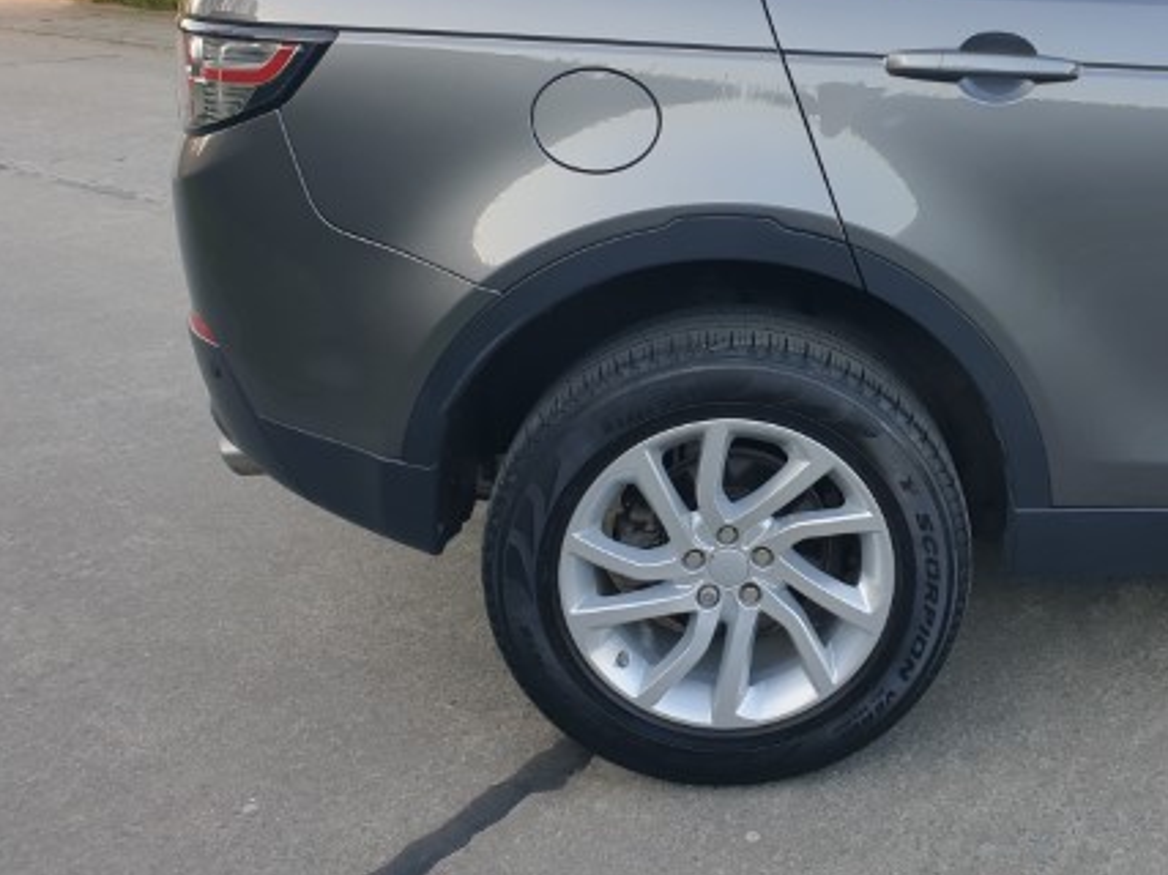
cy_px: 221
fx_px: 1316
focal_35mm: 39
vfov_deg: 36.0
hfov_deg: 46.5
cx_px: 845
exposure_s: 1/100
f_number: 2.4
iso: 50
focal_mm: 4.3
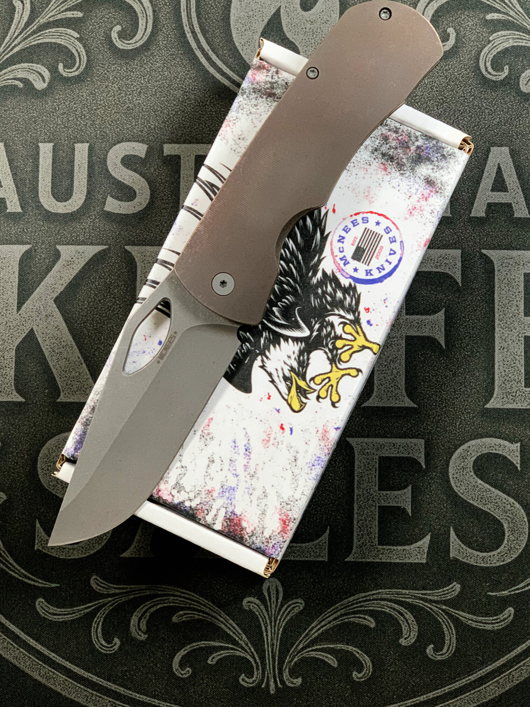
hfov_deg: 22.3
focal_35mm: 66
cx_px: 266
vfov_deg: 29.3
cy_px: 287
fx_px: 1347
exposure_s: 1/60
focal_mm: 6
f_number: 2.4
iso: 250
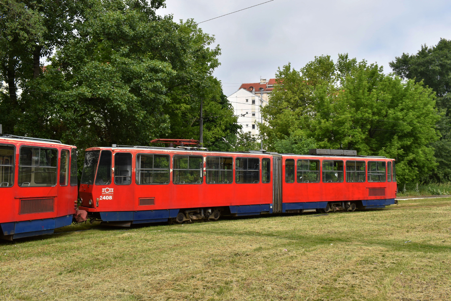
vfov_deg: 38.4
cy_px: 150
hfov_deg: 55.1
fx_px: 432
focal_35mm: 34
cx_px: 226
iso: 200
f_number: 9
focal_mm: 23
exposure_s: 1/320
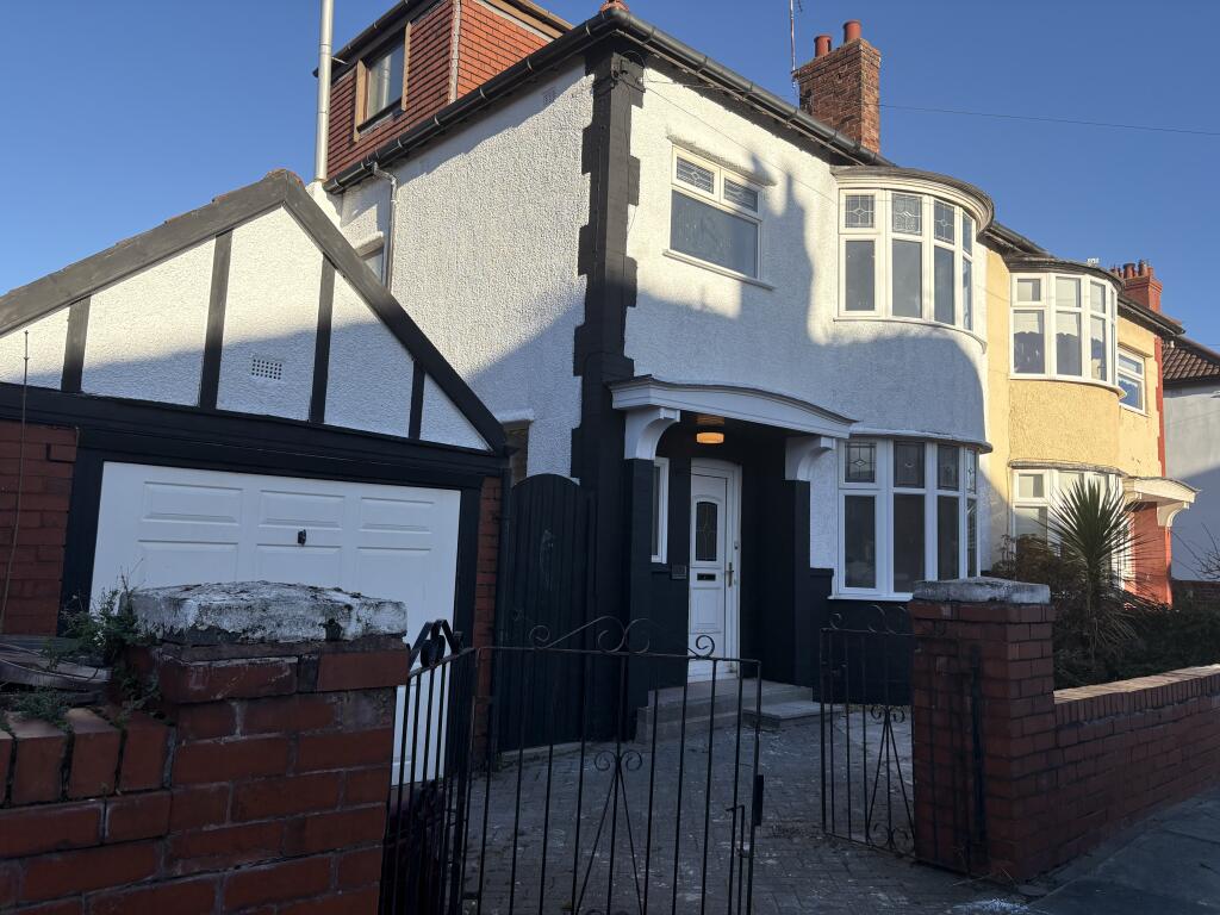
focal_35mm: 26
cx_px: 610
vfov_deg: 53.1
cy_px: 458
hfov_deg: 67.3
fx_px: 916
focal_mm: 5.96
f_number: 1.6
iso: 50
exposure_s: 1/2639
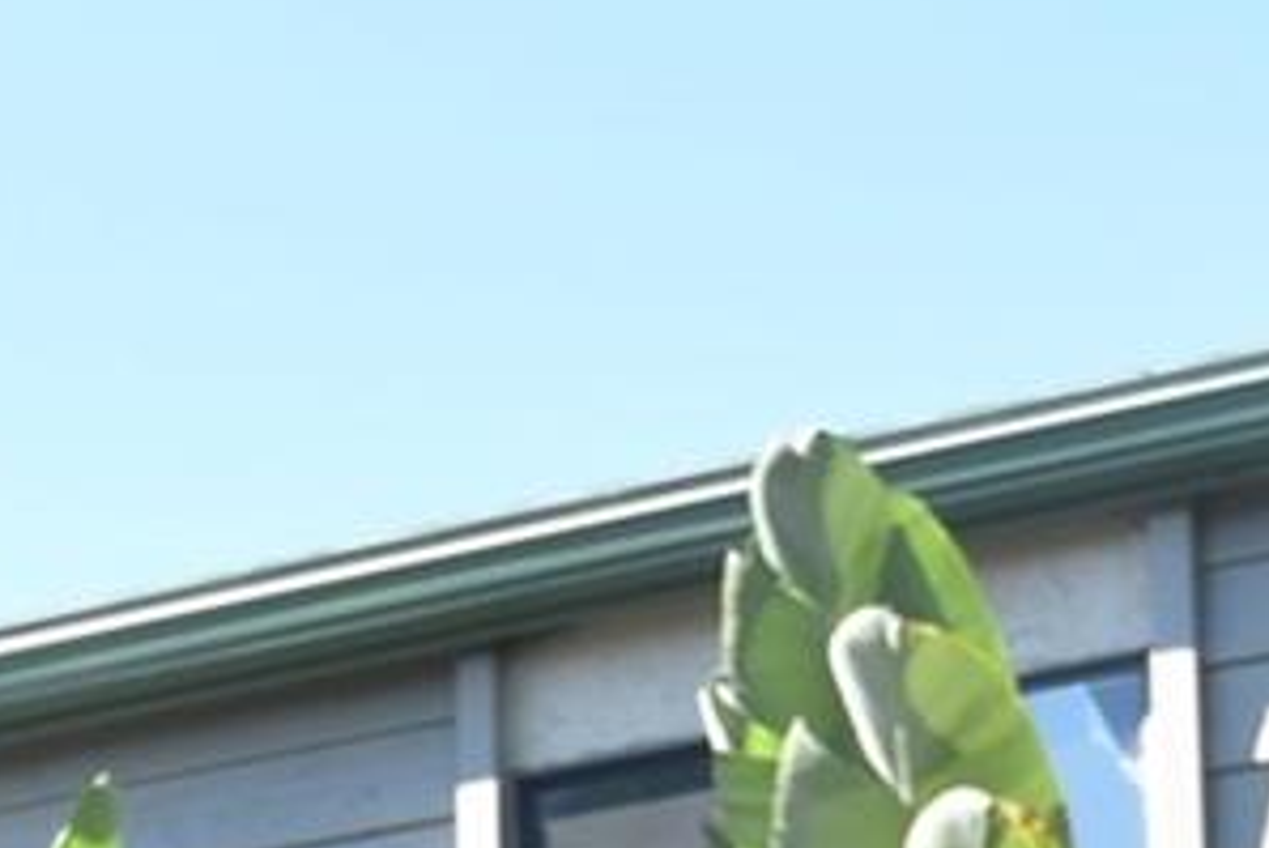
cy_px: 1800
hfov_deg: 12.8
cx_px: 626
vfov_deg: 8.1
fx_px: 5678
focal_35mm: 161
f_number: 6.3
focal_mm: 20
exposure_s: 1/250
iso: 200
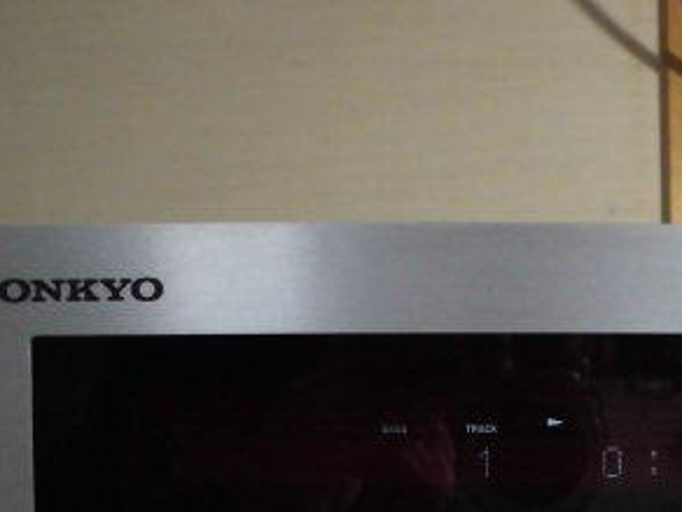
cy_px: 505
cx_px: 614
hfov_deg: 32.1
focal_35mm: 57
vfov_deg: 24.5
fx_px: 1123
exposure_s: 1/25
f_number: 3.5
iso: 400
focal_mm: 4.6
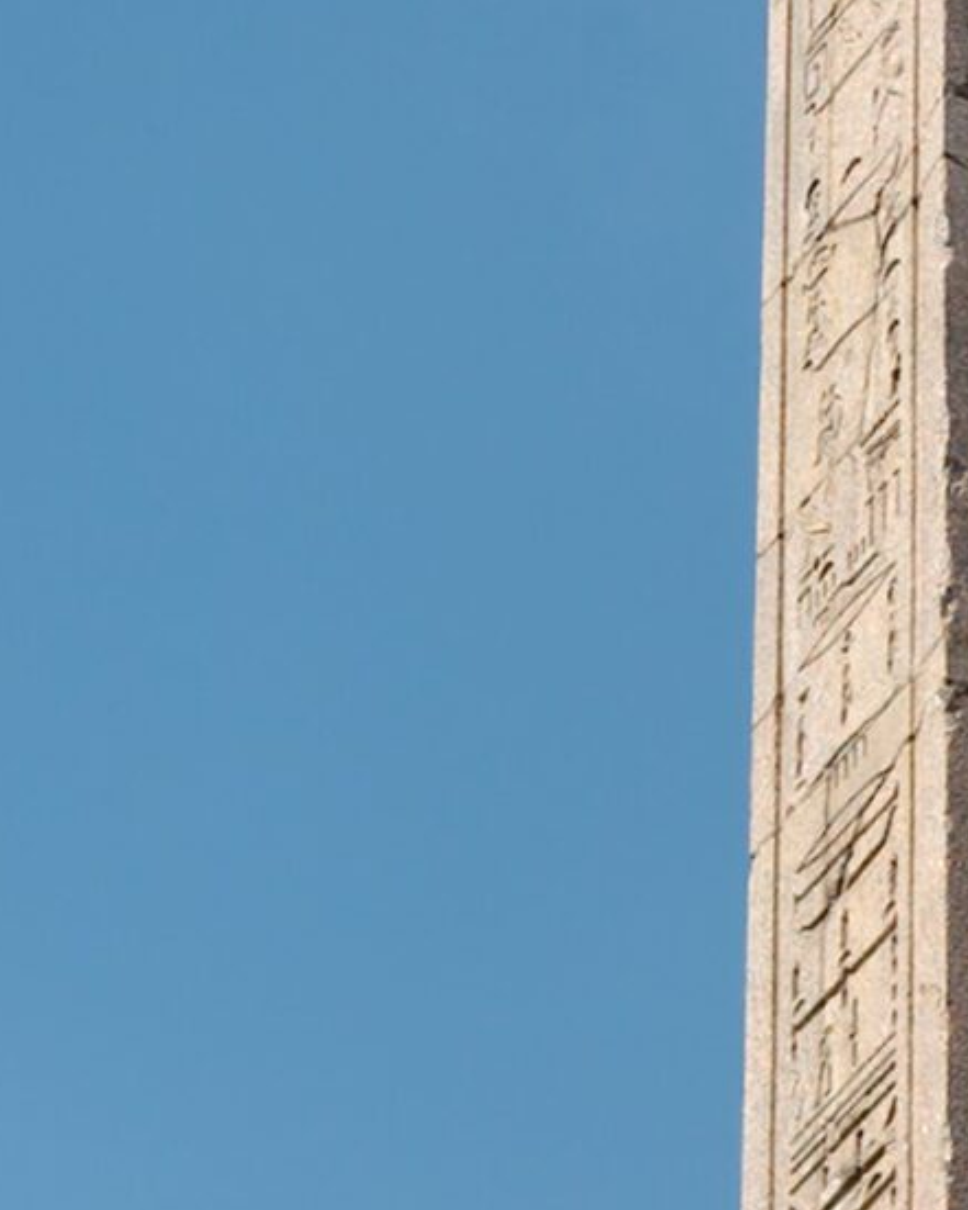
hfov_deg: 4.5
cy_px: 1034
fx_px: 12172
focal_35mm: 340
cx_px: 975
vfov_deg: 5.7
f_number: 8
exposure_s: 1/500
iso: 200
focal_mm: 52
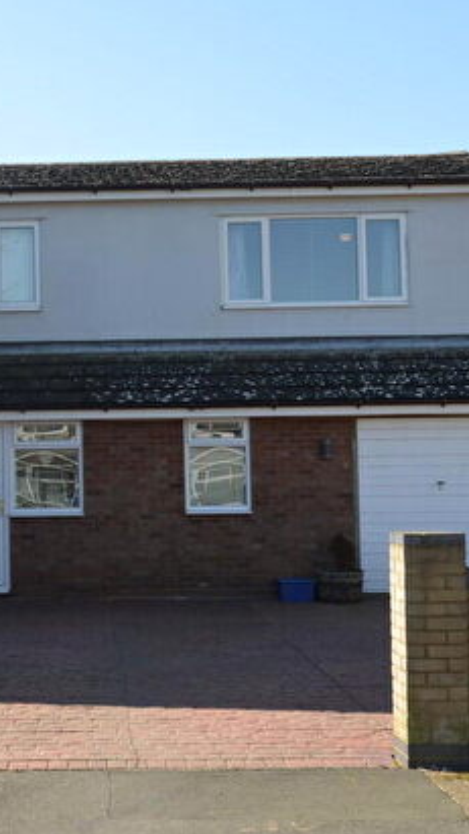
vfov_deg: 32.8
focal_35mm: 64
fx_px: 1416
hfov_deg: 18.4
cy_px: 380
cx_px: 14
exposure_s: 1/250
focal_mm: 24
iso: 200
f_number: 8
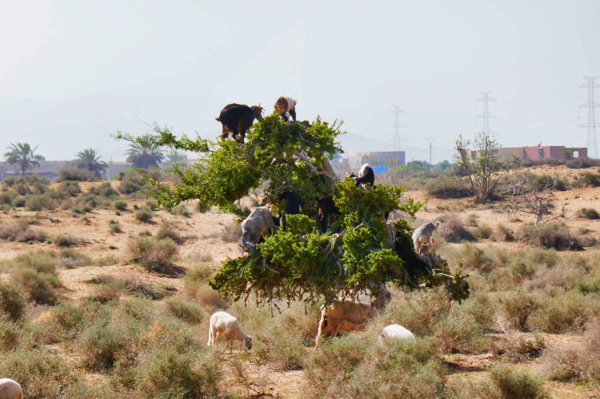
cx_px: 300
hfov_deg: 8.2
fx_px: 4166
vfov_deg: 5.5
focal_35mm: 250
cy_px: 200
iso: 400
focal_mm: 91
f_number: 5.9
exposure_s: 1/1300
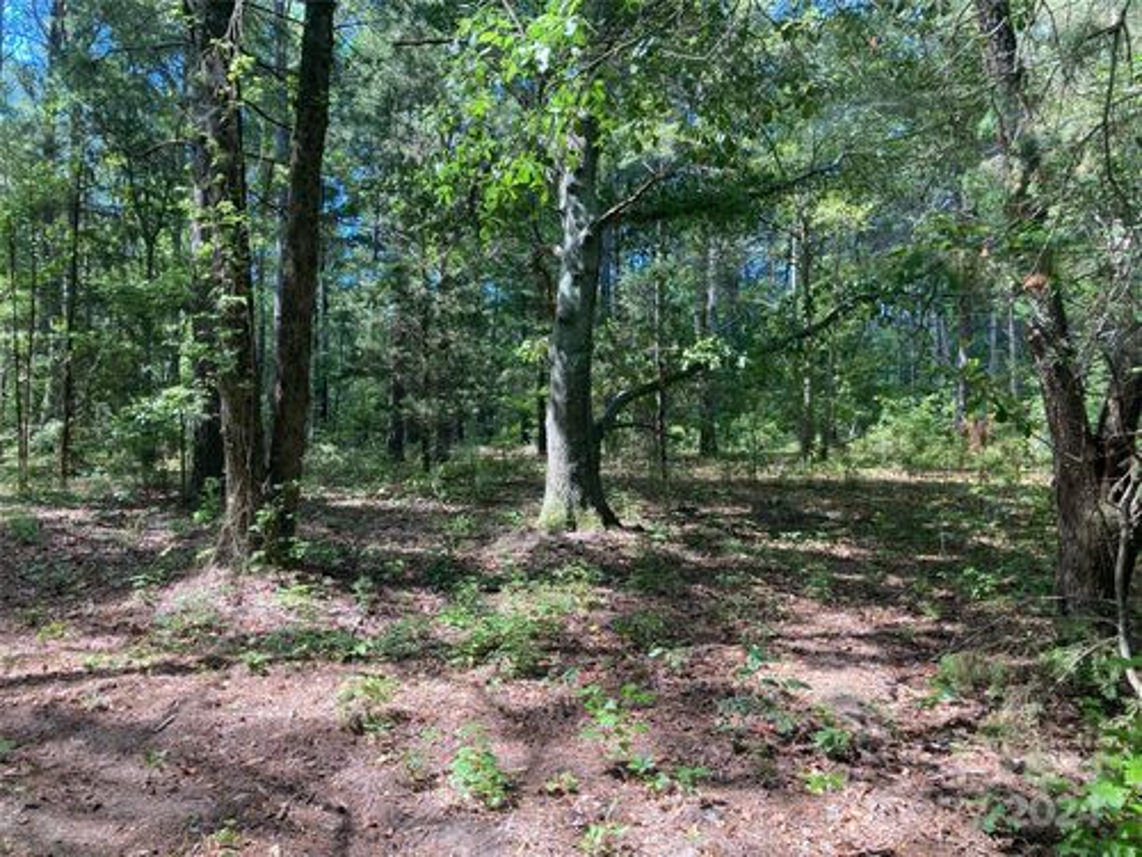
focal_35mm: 28
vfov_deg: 49.7
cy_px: 428
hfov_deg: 63.4
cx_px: 571
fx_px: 924
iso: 25
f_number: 1.8
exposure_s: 1/121
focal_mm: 3.99
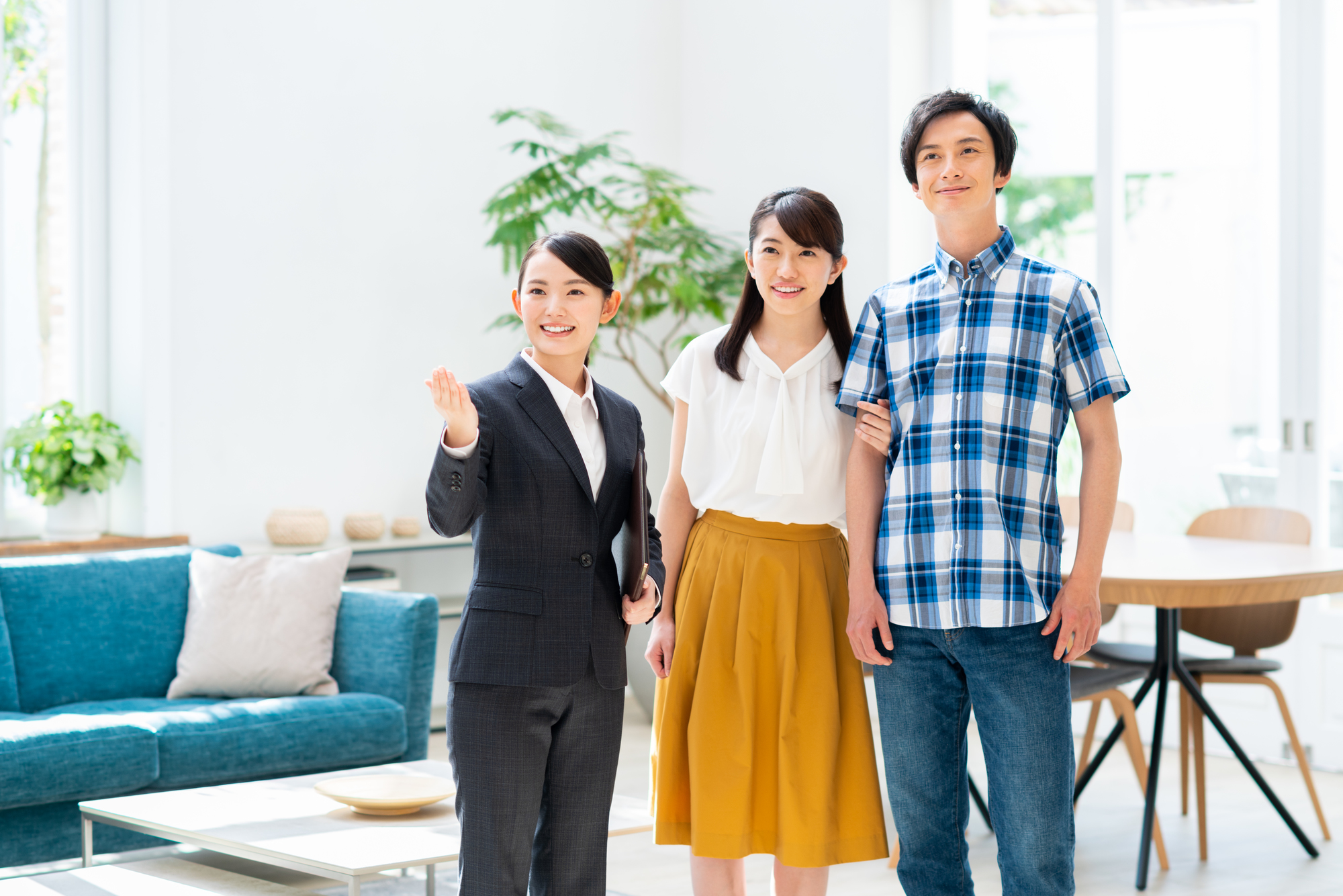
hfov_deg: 23.9
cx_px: 672
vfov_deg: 16.1
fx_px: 3171
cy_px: 448
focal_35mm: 85
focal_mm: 85
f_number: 3.2
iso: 200
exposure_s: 1/160
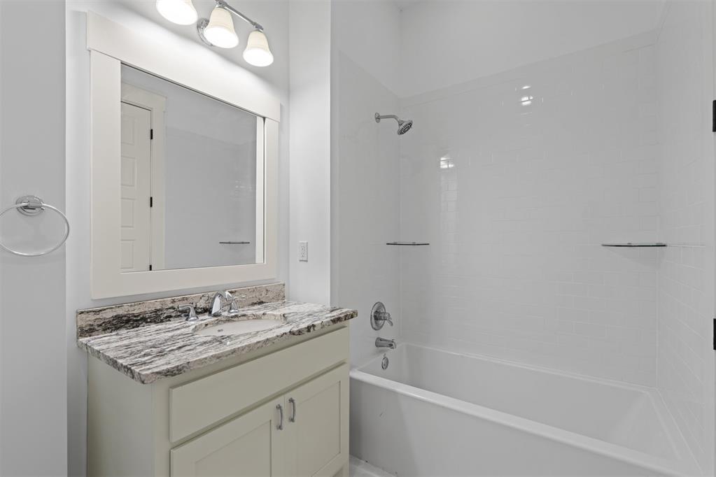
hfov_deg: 96.7
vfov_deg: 73.7
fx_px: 318
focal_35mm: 16
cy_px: 238
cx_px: 358
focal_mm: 16
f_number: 8
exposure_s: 1/2.5
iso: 100
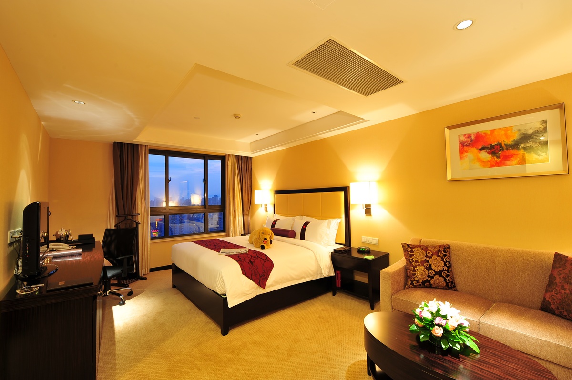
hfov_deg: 96.8
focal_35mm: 16
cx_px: 286
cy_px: 190
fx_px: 254
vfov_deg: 73.6
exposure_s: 2
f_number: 9
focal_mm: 16
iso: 200
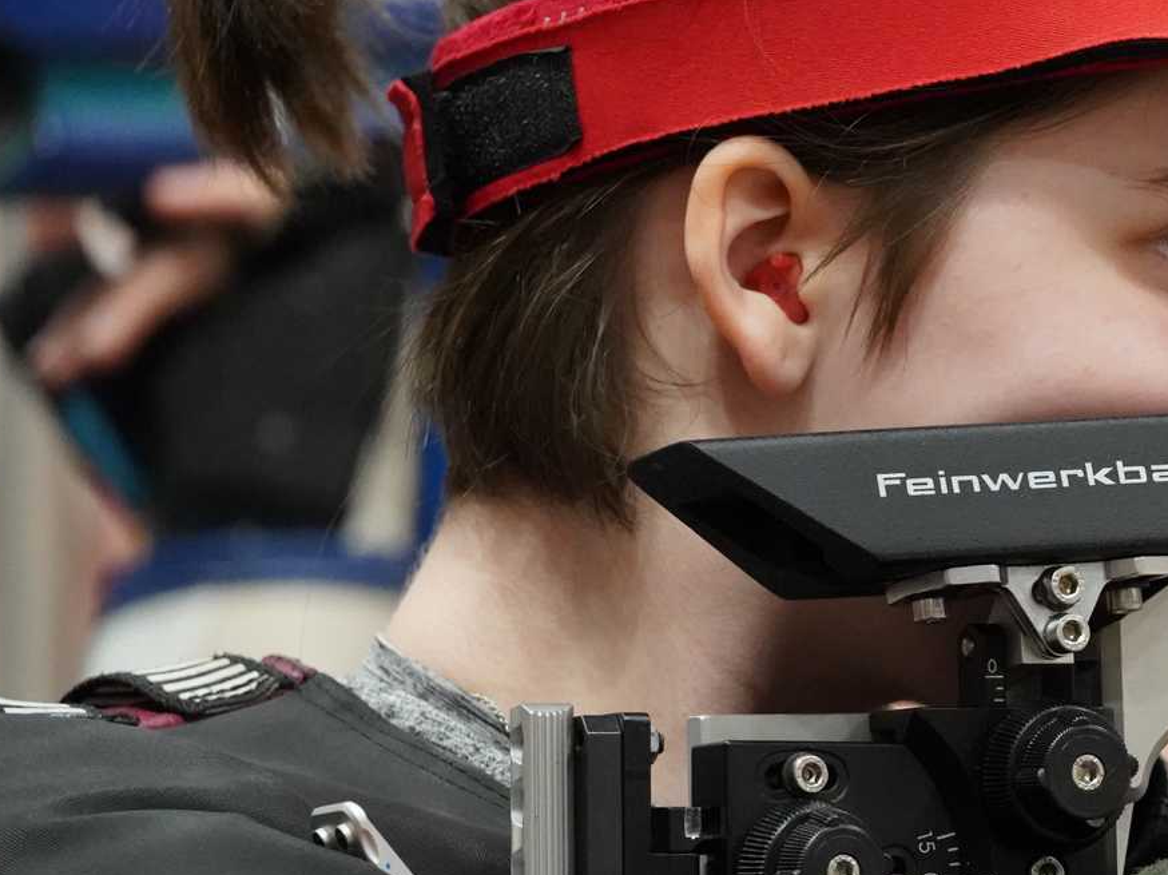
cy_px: 476
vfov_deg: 2.4
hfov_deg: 3.2
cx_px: 1101
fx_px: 20637
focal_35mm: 612
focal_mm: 308.9
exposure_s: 1/200
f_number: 6.3
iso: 12800
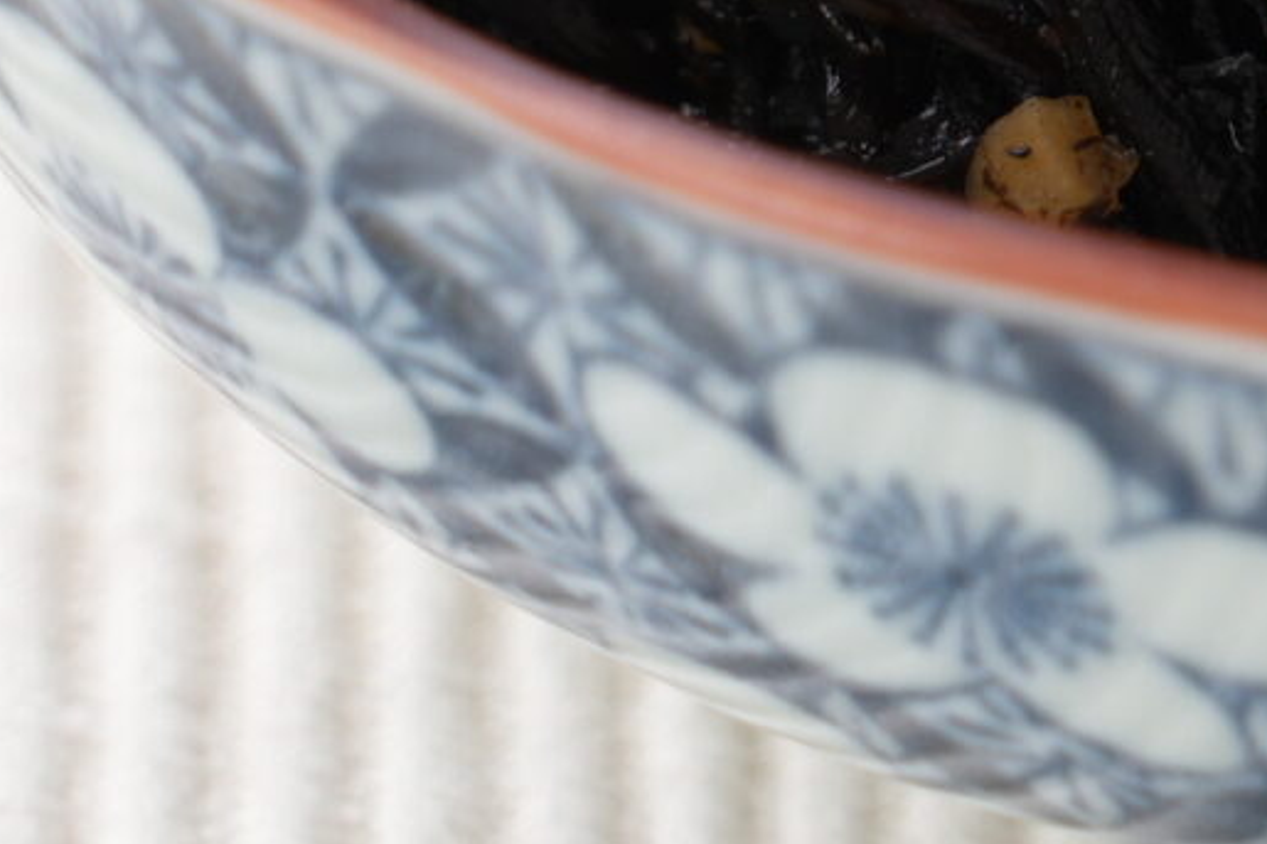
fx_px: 32191
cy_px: -875
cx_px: 1693
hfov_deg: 2.3
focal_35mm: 915
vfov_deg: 1.5
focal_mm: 184
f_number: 6.3
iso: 100
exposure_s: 1/125
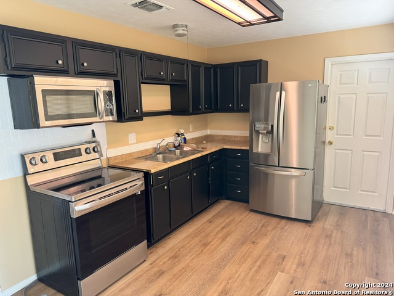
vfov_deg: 56.8
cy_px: 148
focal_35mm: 24
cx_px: 197
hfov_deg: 71.6
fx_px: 273
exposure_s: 1/60
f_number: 1.78
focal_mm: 6.76
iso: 250
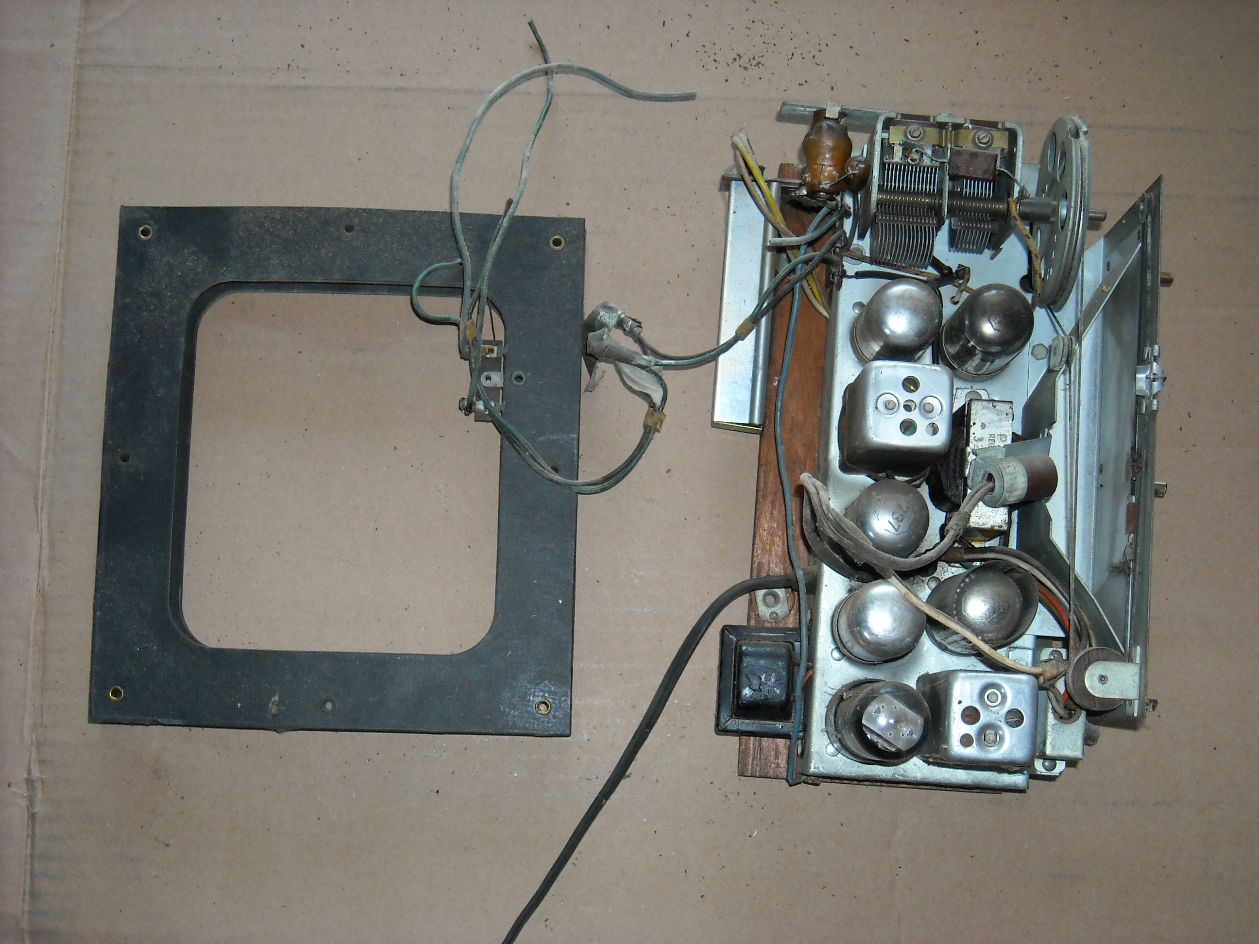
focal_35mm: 54
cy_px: 472
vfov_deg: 27.0
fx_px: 1964
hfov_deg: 35.5
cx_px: 630
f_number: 3.3
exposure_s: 1/60
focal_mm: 8.85
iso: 200
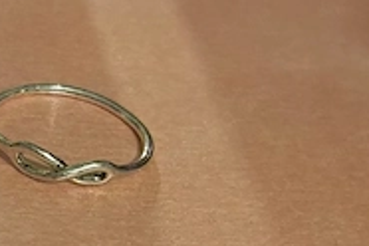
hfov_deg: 17.5
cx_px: 77
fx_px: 1189
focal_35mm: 116
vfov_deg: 11.6
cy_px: 300
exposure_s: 1/32
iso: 320
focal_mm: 5.96
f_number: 1.6
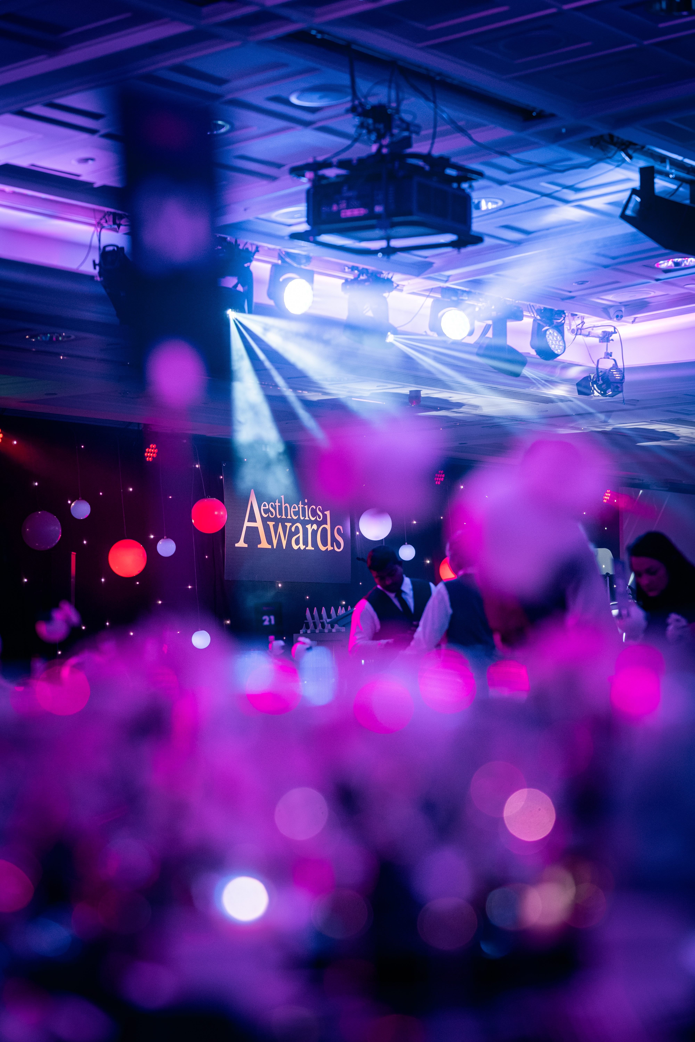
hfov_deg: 16.1
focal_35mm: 85
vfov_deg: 23.9
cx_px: 348
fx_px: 2461
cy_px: 521
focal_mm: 85
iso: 1000
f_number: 2.2
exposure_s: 1/160
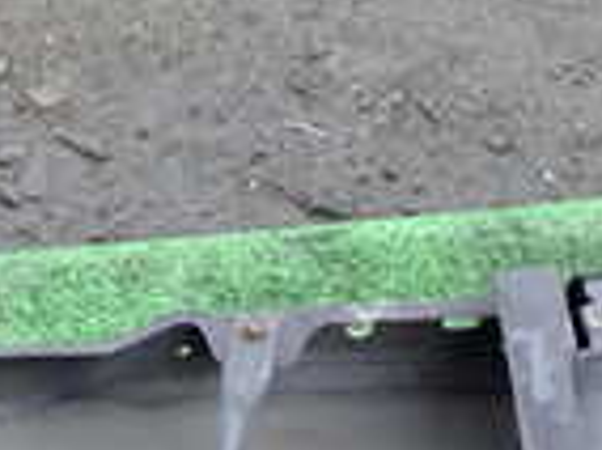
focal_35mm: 127
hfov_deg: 15.1
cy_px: 705
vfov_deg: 11.1
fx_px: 2205
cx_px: -72
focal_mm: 5.4
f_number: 3.2
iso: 100
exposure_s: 1/100
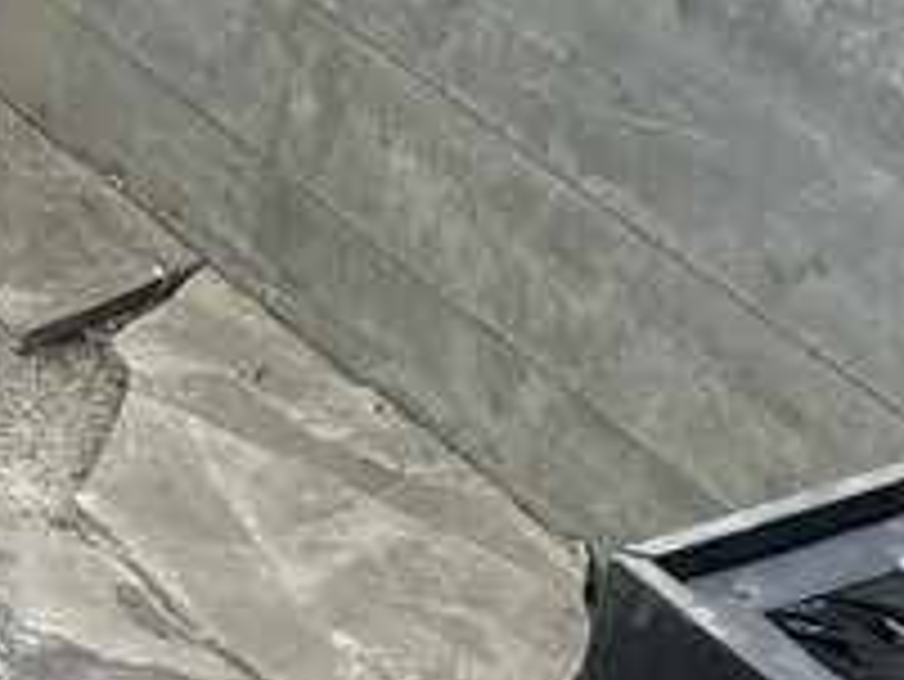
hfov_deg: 11.9
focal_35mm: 155
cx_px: -639
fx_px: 4050
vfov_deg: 9.4
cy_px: 833
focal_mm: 5.7
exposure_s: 1/121
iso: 100
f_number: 1.5
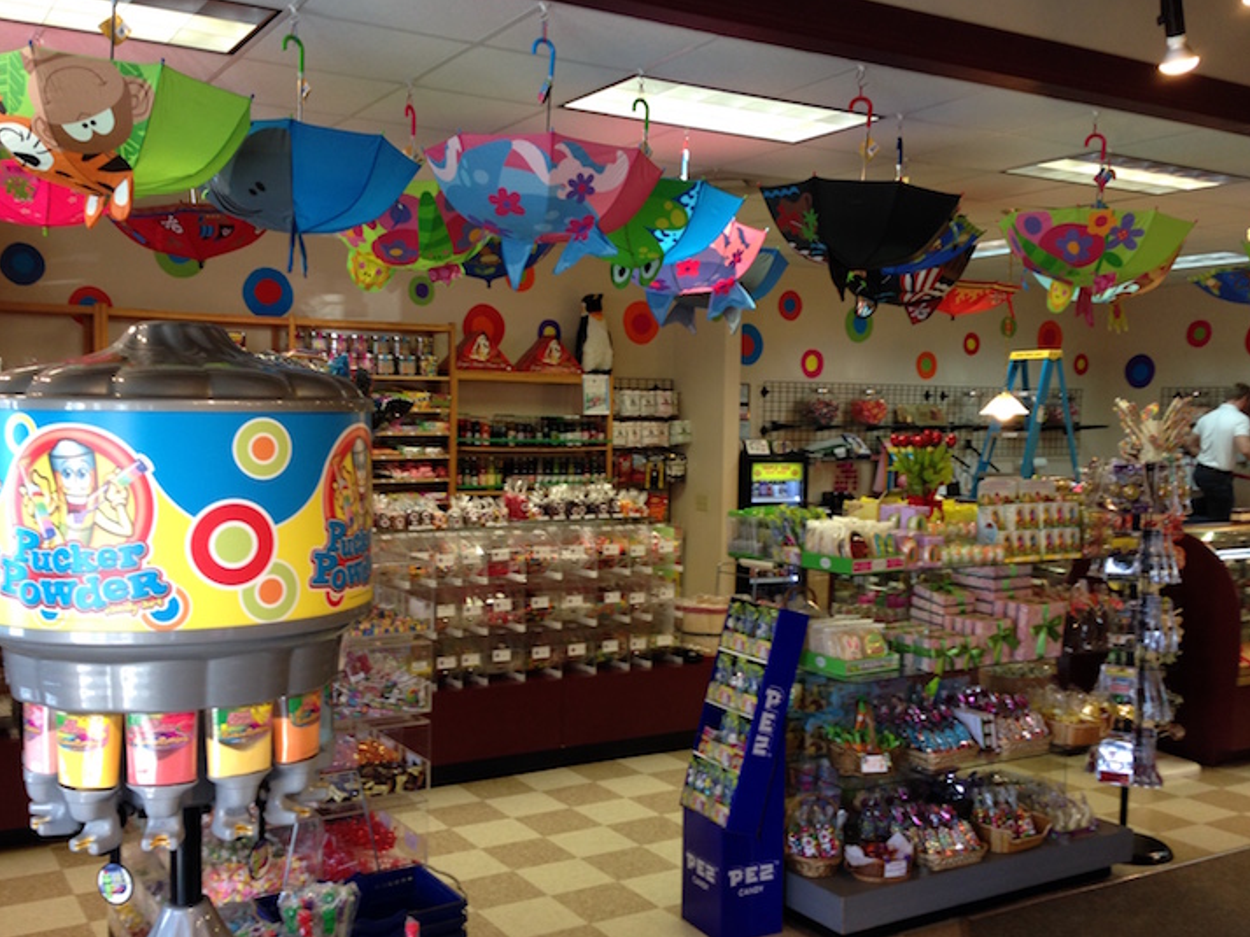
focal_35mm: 37
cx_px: 599
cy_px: 510
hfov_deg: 50.1
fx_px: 1336
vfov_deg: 38.6
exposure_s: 1/20
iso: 64
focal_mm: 4.12
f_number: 2.4
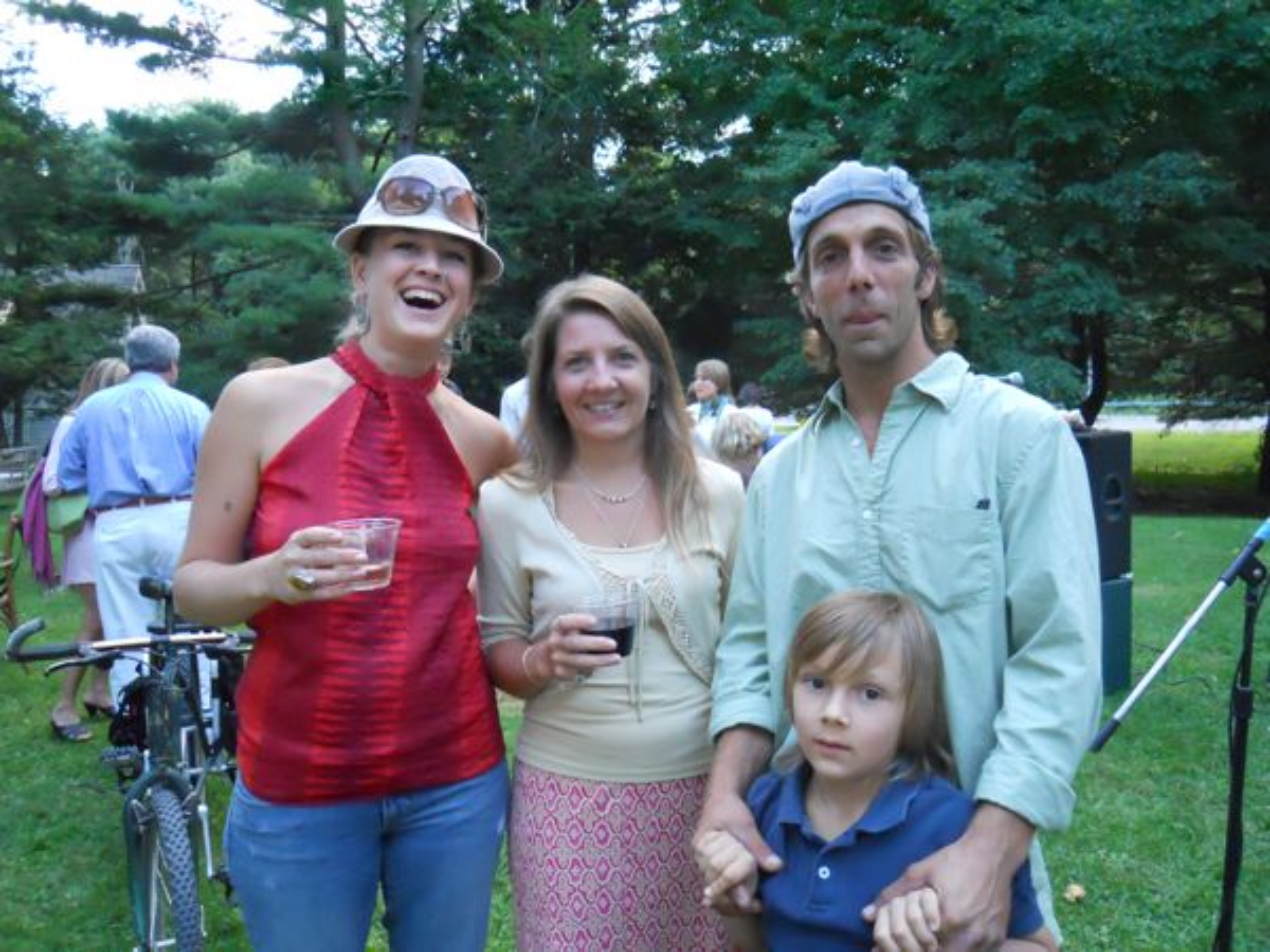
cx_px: 635
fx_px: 1027
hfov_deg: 63.4
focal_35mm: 28
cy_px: 476
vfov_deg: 49.7
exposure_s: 1/125
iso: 640
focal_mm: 5
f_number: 2.7
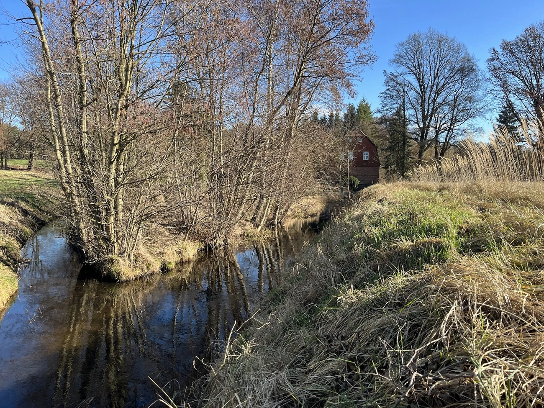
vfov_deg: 53.1
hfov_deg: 67.3
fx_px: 409
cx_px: 272
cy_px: 204
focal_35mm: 26
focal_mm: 5.1
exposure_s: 1/1036
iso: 50
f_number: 1.6
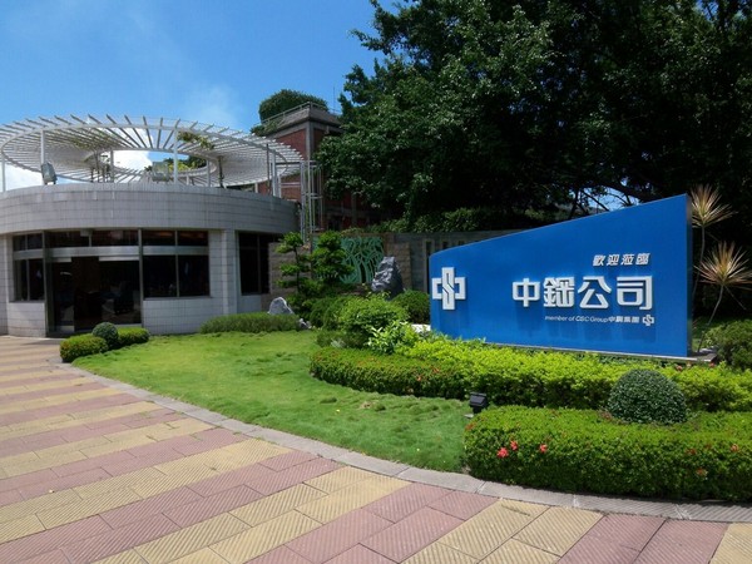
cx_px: 376
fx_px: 500
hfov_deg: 73.9
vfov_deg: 58.9
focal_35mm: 23
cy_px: 282
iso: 50
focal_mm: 3.8
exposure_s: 1/200
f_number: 5.6
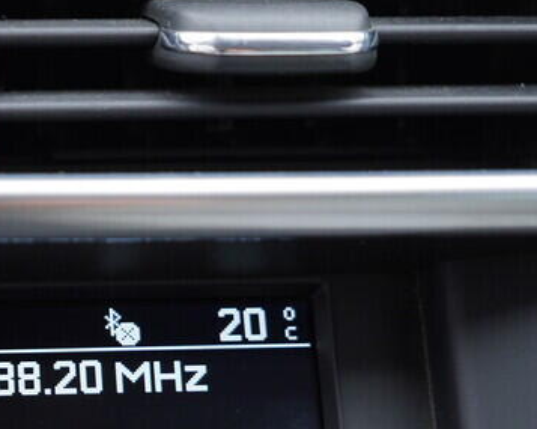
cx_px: -17
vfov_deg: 15.6
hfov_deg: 19.2
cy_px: 403
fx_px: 1540
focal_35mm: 97
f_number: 2.8
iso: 160
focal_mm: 24
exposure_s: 1/40
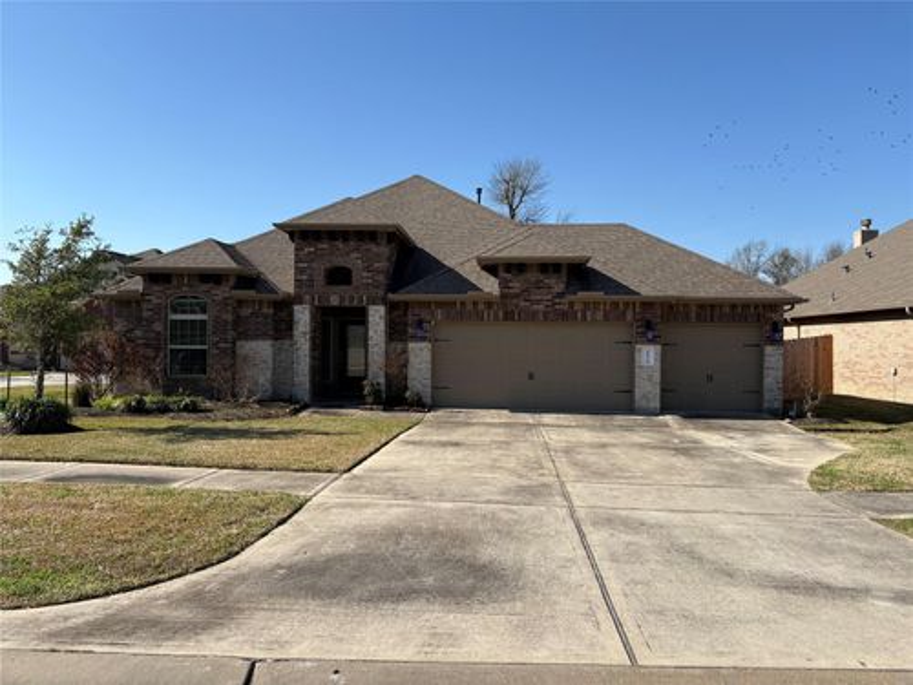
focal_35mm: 26
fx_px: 686
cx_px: 456
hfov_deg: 67.3
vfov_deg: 53.1
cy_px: 342
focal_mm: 5.96
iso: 50
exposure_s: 1/3831
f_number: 1.6
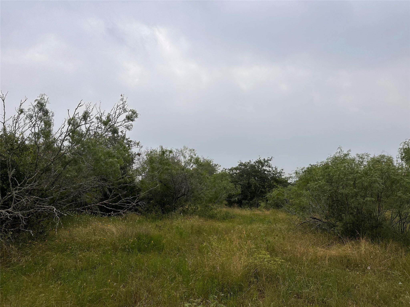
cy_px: 154
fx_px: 284
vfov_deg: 56.8
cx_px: 205
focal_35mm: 24
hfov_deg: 71.6
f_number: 1.78
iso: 80
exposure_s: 1/6211
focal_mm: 6.86
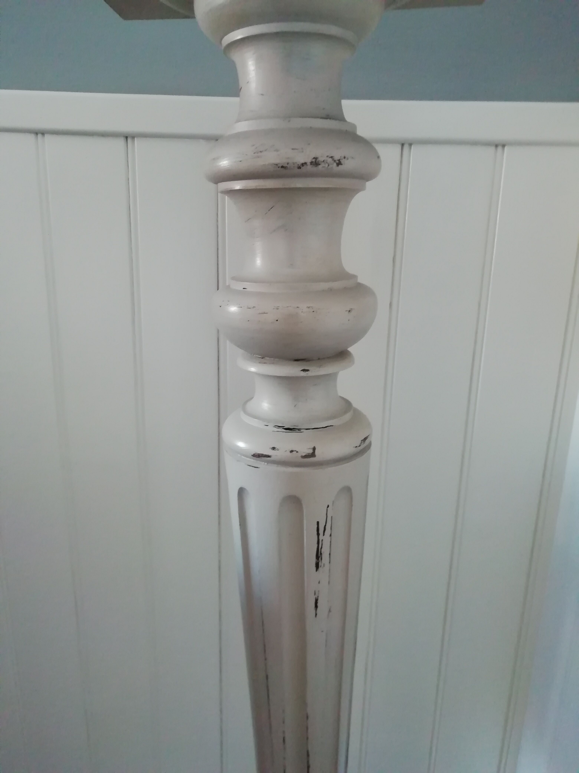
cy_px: 386
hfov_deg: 53.1
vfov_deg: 67.3
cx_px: 290
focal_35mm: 26
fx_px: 580
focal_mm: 3.46
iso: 320
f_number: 2.2
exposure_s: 1/25
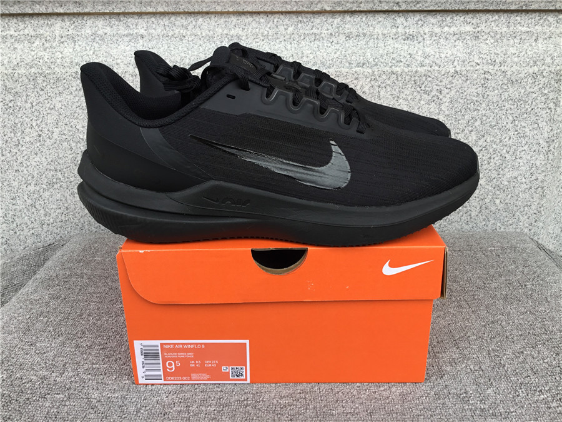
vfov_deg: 45.4
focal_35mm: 31
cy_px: 211
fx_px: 503
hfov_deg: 58.4
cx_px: 281
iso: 25
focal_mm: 3.3
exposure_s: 1/121
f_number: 2.4
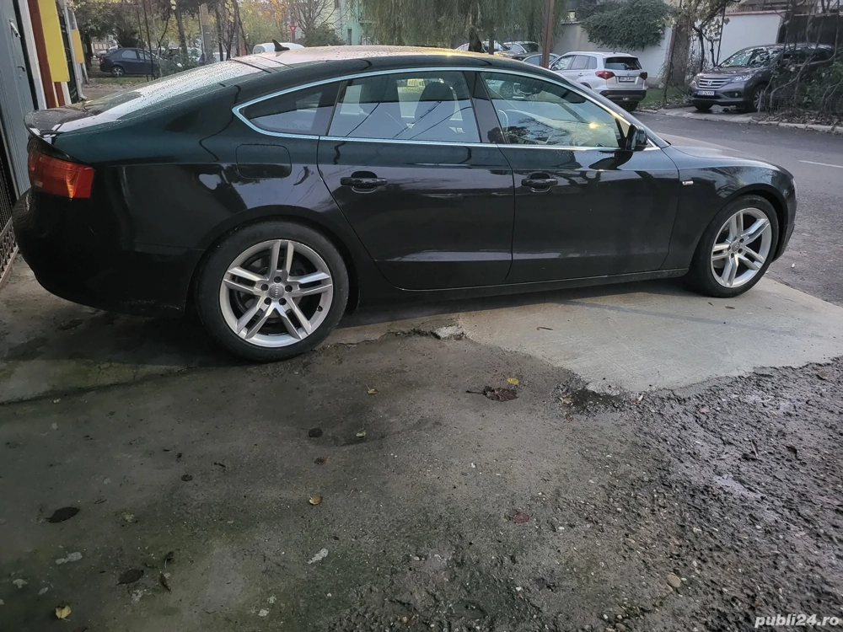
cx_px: 422
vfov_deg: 53.1
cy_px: 316
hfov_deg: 67.3
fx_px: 633
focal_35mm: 26
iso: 1000
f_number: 1.8
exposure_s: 1/25
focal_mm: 5.4
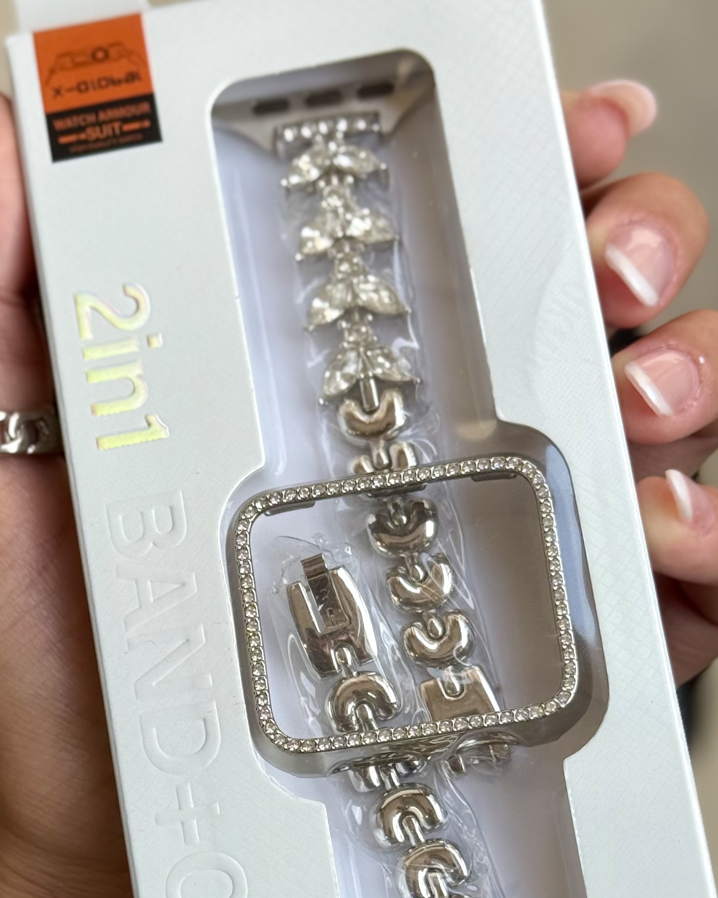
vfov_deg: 19.8
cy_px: 691
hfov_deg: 16.0
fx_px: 2550
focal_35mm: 96
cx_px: 276
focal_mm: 6.76
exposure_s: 1/318
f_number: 1.78
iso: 80
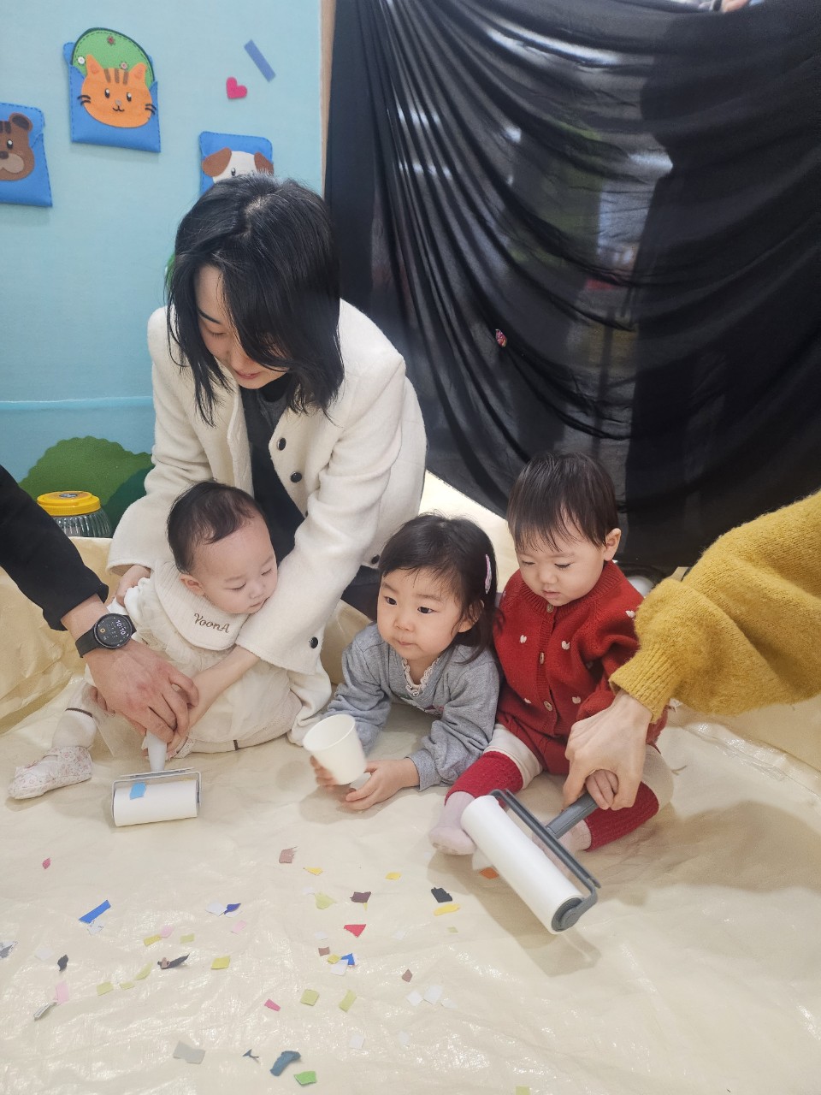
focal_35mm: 24
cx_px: 410
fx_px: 759
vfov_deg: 71.6
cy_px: 548
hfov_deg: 56.8
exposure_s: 1/120
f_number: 1.8
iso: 320
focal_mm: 5
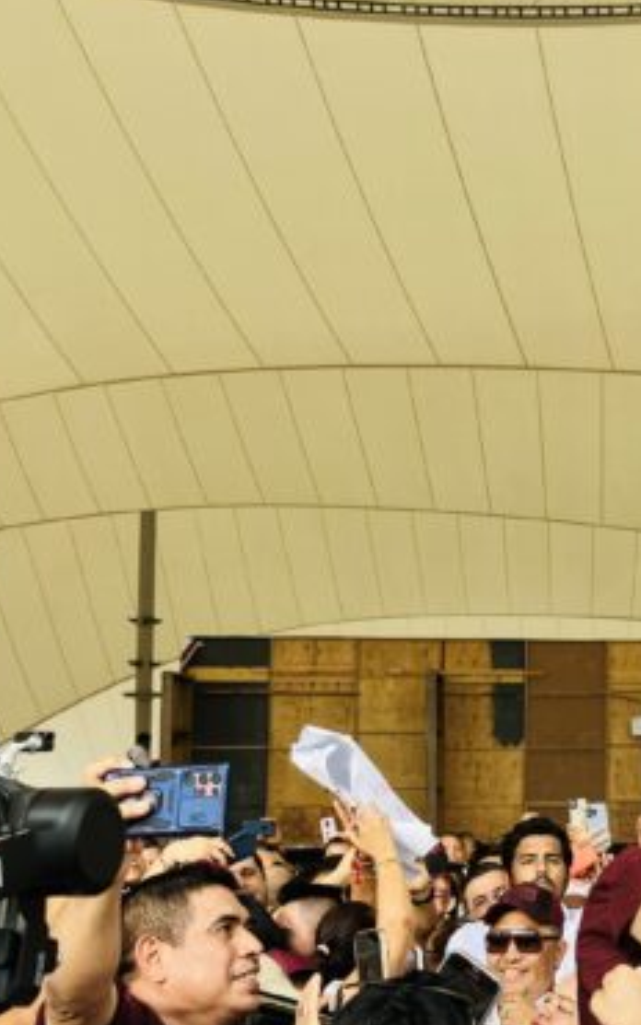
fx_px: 1676
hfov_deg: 20.7
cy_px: 623
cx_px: 691
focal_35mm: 60
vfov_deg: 33.9
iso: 25
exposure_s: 1/204
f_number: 1.8
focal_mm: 3.99
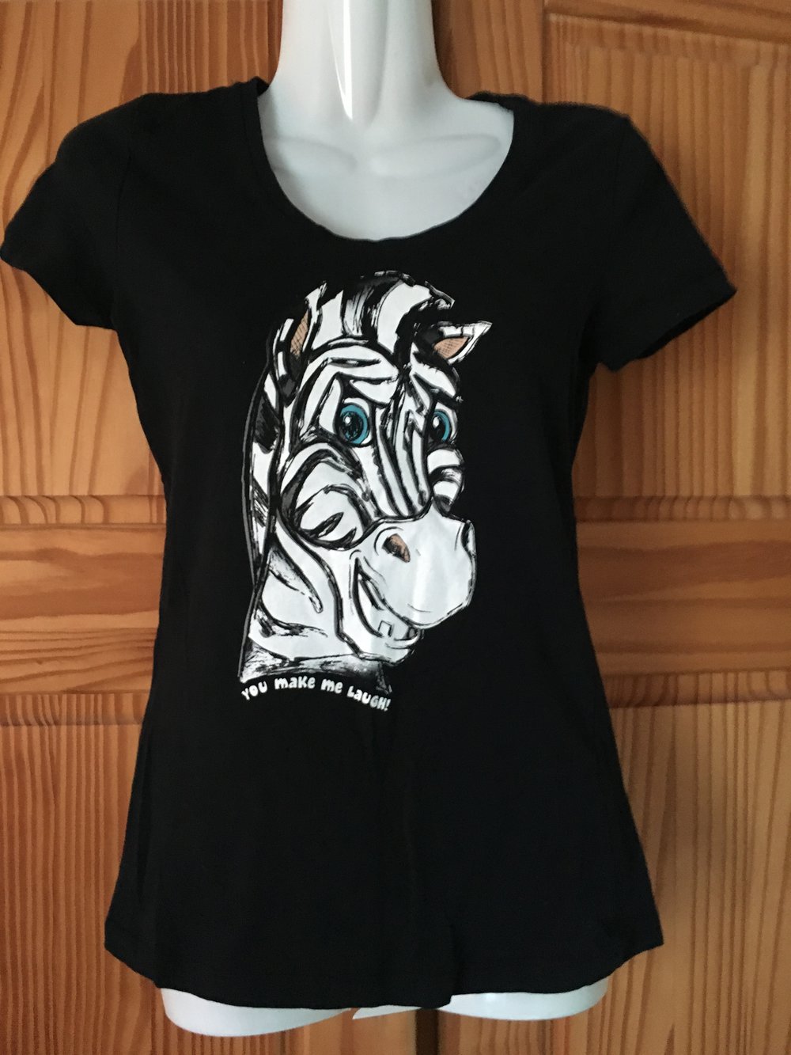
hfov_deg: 48.2
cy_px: 528
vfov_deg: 61.7
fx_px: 883
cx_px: 396
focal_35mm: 29
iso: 250
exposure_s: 1/17
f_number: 2.2
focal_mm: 4.15
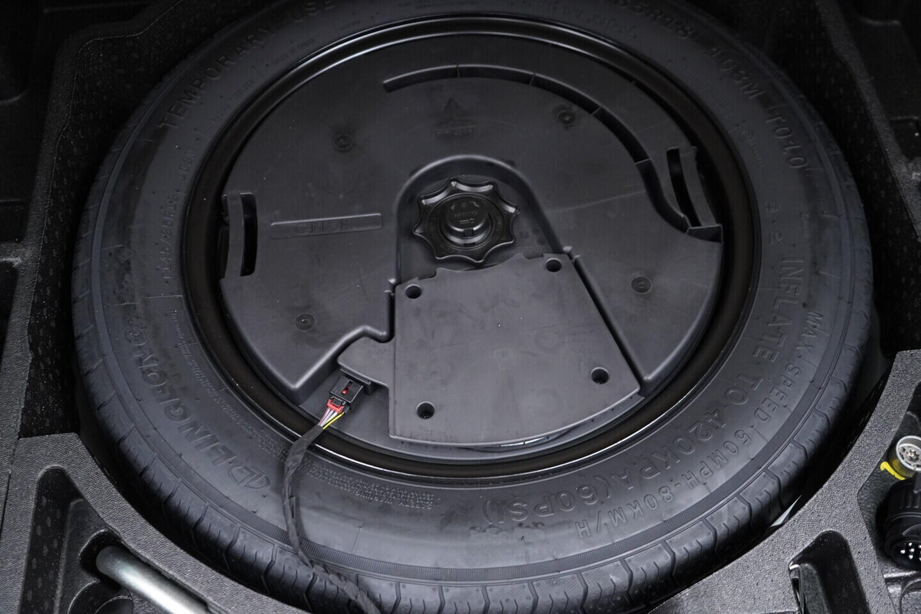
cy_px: 307
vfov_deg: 36.9
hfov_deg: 53.1
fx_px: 921
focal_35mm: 36
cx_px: 460
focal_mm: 24
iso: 1000
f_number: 2.8
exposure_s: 1/40
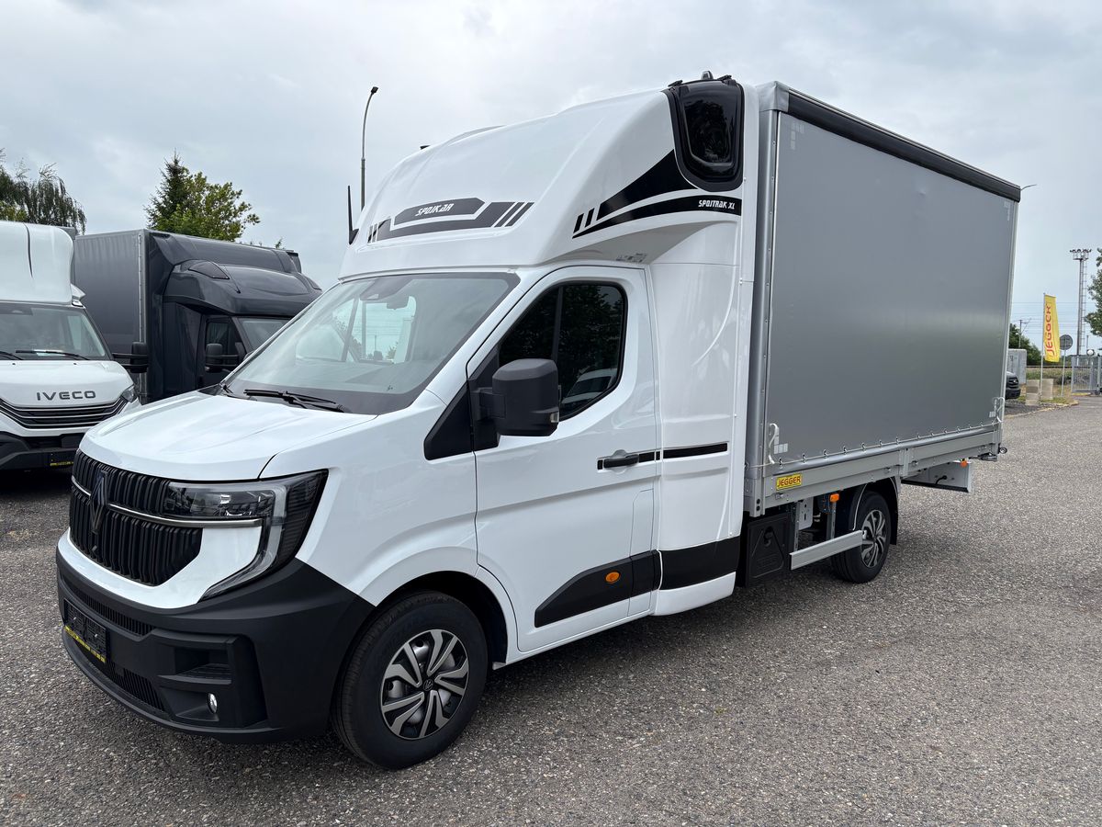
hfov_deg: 67.3
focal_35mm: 26
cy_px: 414
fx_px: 828
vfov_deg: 53.1
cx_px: 551
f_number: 1.6
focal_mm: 5.96
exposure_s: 1/1953
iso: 50
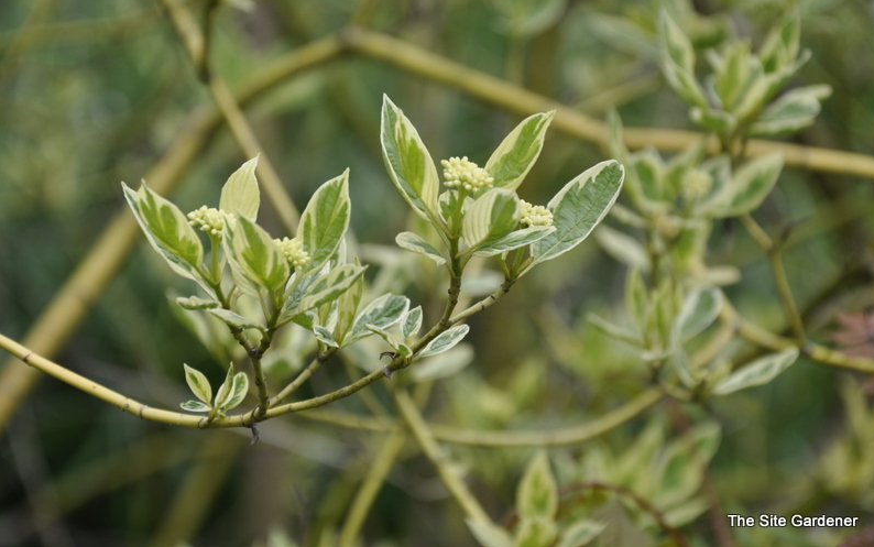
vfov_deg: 8.1
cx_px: 439
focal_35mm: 162
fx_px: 3849
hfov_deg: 13.0
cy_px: 255
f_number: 8
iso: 200
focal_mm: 105
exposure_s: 1/250
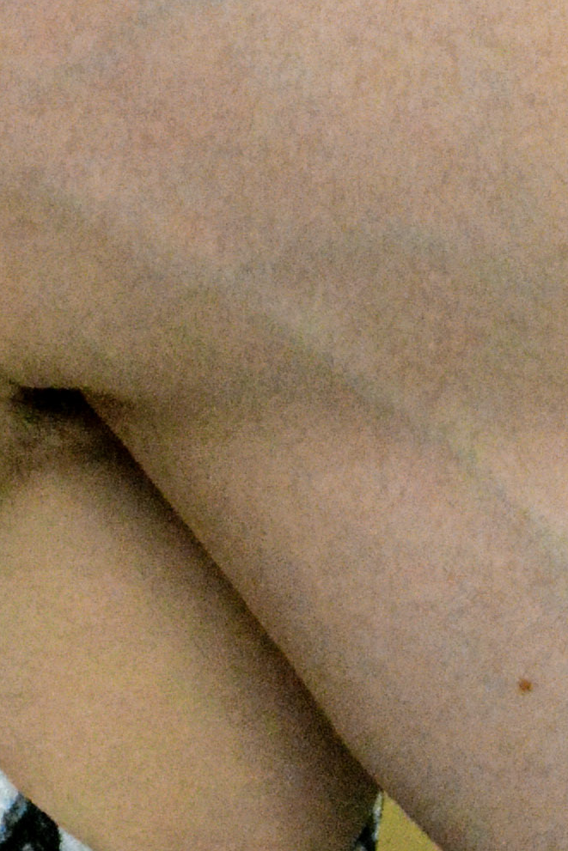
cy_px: -667
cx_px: -956
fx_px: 21480
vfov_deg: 2.3
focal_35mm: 908
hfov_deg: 1.5
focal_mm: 100
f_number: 9
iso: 8063
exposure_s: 1/200
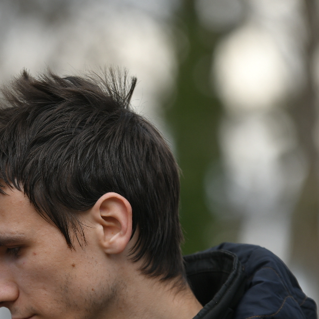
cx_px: 20
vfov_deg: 3.7
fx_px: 4890
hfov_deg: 3.7
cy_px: 248
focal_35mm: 469
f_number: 4
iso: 200
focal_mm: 200
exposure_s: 1/1000
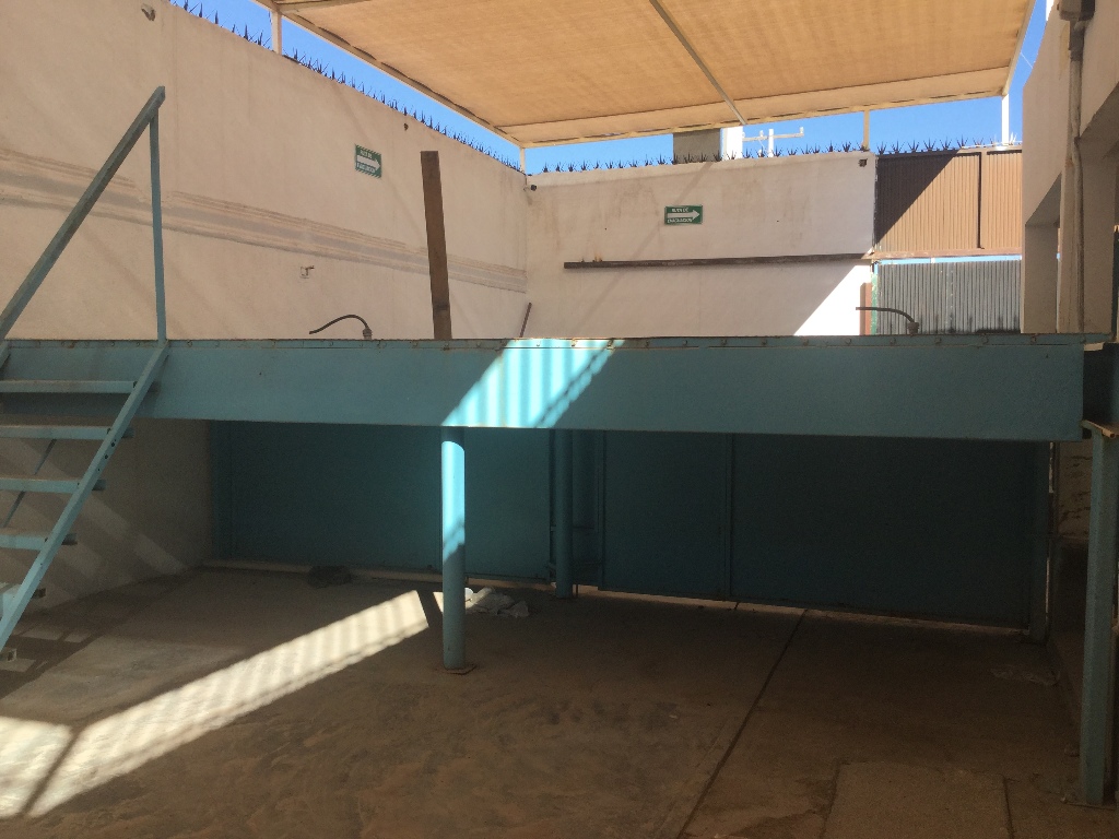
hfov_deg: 58.4
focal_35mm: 31
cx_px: 560
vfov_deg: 45.4
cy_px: 420
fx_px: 1002
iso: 25
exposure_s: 1/488
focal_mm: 3.3
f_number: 2.4
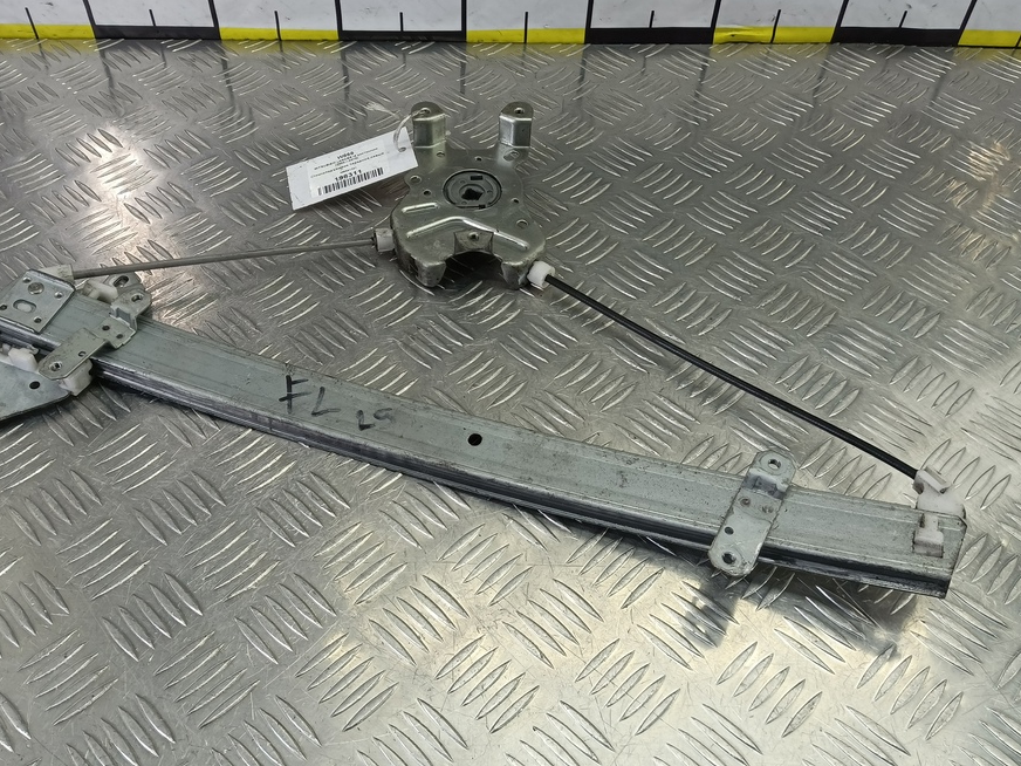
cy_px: 335
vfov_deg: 51.2
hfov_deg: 65.1
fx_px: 796
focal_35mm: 27
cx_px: 454
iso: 88
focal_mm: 4.11
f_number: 1.6
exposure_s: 1/50
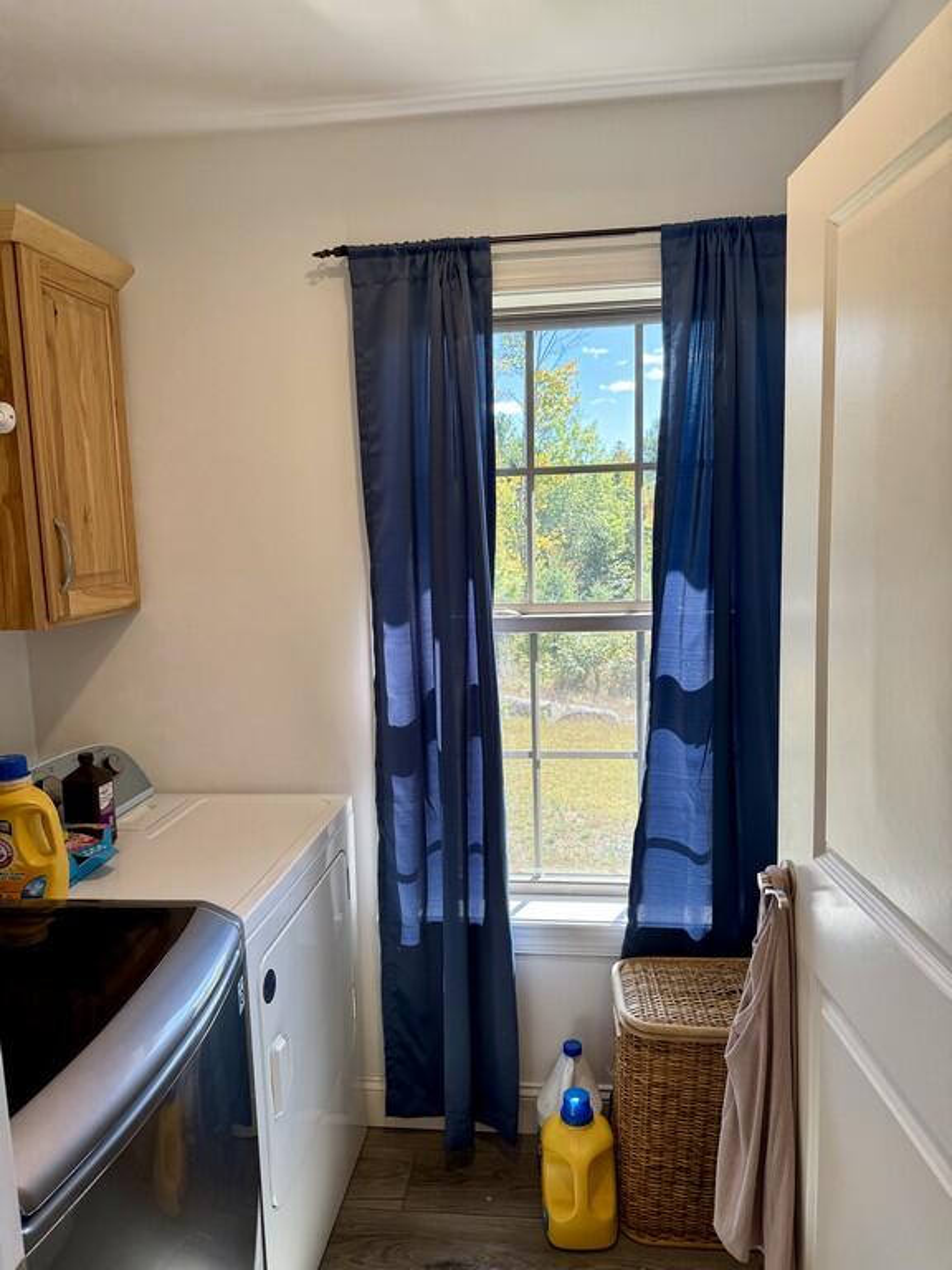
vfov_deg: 71.6
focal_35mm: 24
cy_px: 635
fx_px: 880
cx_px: 476
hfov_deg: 56.8
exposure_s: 1/314
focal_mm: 6.76
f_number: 1.78
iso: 100
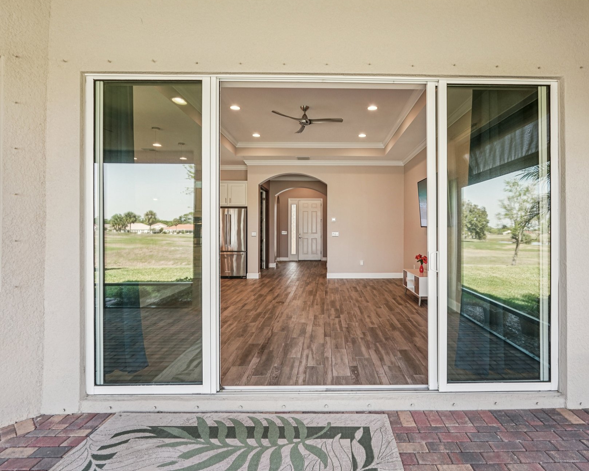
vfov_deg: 70.8
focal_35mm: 19
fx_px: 331
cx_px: 332
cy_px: 226
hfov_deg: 82.9
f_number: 8
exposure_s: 1/40
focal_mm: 16
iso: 400
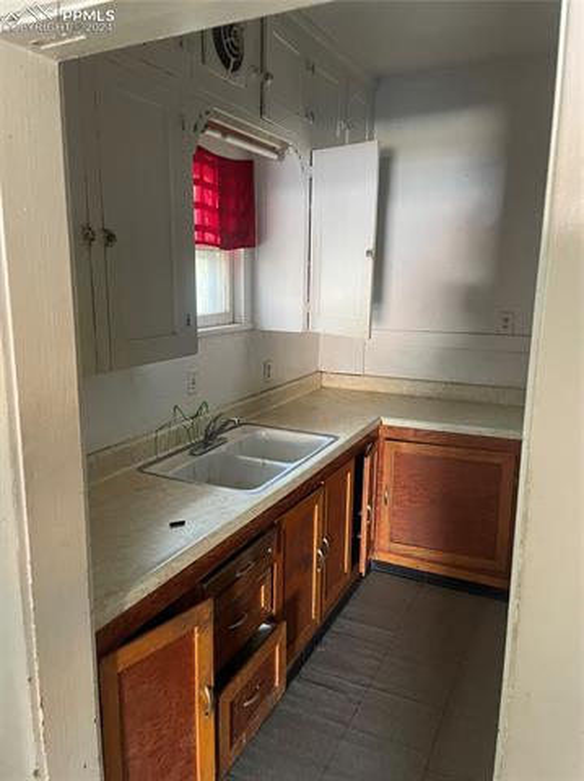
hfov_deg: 53.0
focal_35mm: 26
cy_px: 390
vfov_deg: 67.4
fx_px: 586
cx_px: 292
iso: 500
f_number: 1.6
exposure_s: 1/48
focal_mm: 4.2
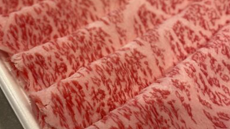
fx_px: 177
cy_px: 57
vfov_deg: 40.1
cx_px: 115
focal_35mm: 29
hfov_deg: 66.1
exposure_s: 1/60
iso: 80
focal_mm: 4.25
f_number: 1.8
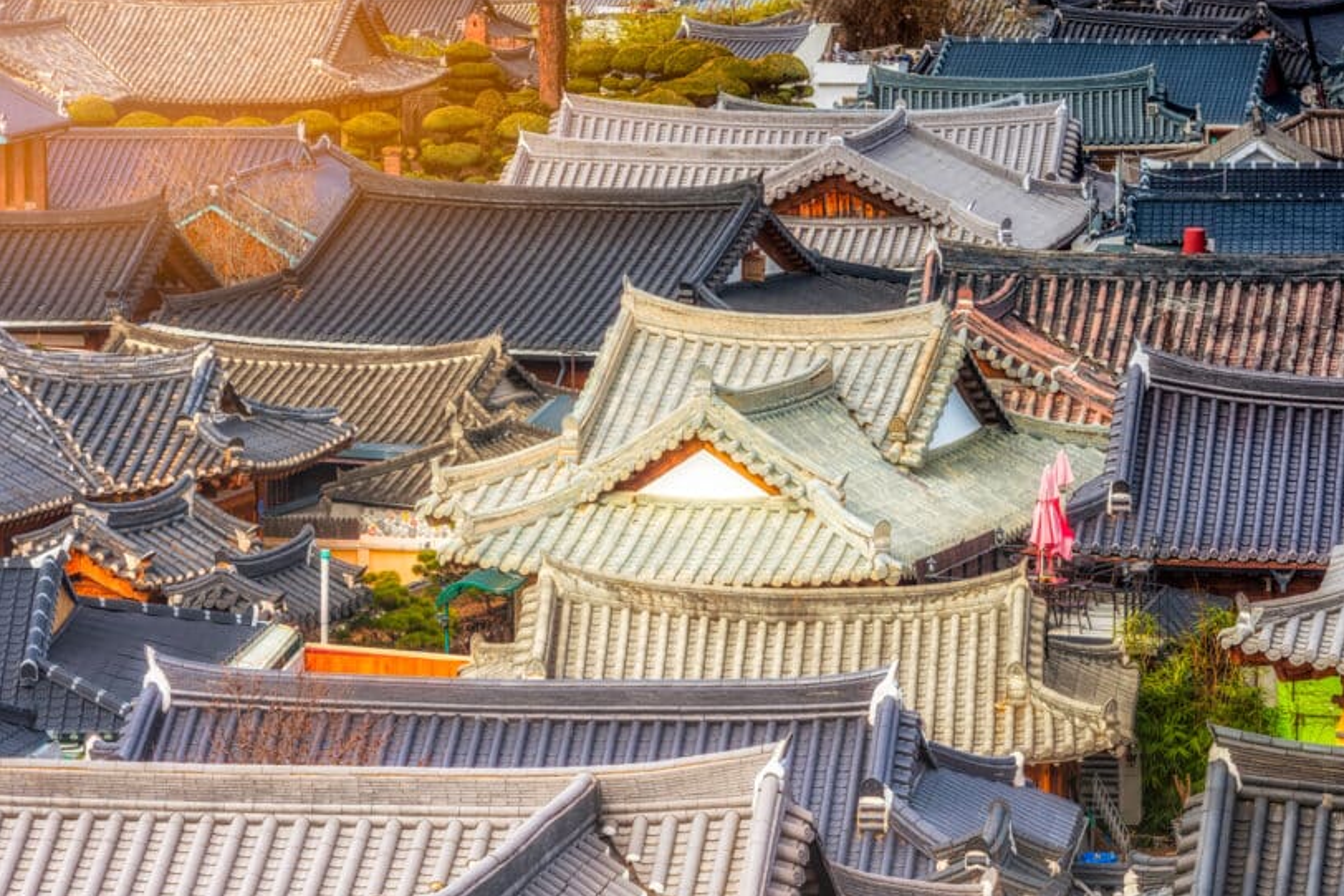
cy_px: 564
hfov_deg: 12.5
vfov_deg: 8.4
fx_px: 6121
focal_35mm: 164
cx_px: 819
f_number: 8
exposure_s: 1/125
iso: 100
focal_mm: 130
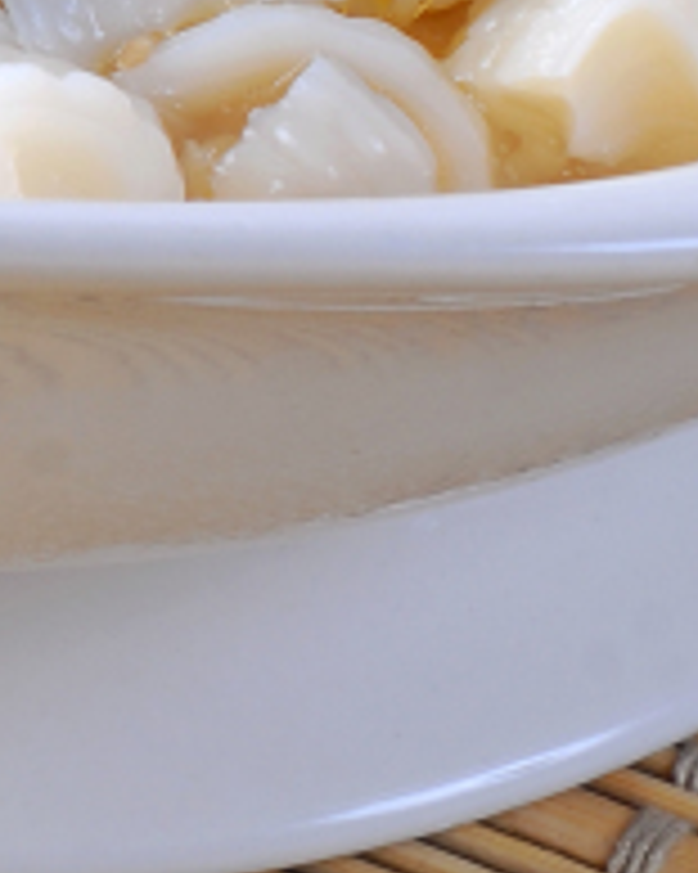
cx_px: -59
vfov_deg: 4.3
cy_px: -497
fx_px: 11552
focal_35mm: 447
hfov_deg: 3.5
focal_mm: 60
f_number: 14
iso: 100
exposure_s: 1/200
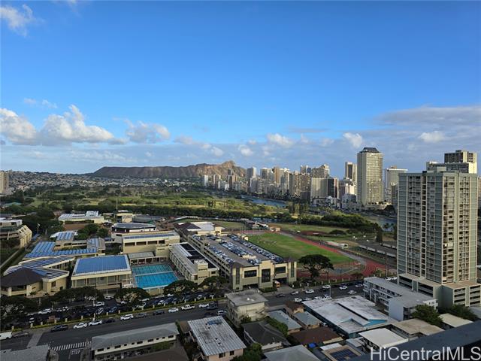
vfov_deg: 58.9
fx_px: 320
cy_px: 180
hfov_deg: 73.9
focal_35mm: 23
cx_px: 240
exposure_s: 1/488
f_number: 1.7
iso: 12
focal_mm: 6.3
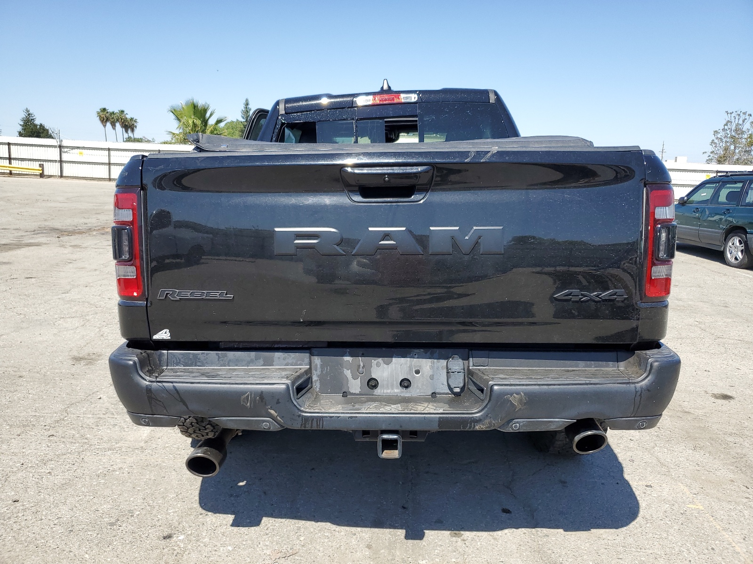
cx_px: 376
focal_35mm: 26
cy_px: 282
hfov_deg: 67.3
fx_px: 566
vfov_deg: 53.1
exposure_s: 1/2000
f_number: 1.5
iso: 50
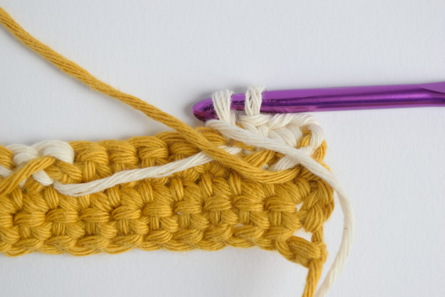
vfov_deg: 18.9
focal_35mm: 72
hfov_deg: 28.1
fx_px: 890
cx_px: 222
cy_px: 148
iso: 1600
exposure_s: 1/60
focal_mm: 48
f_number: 8
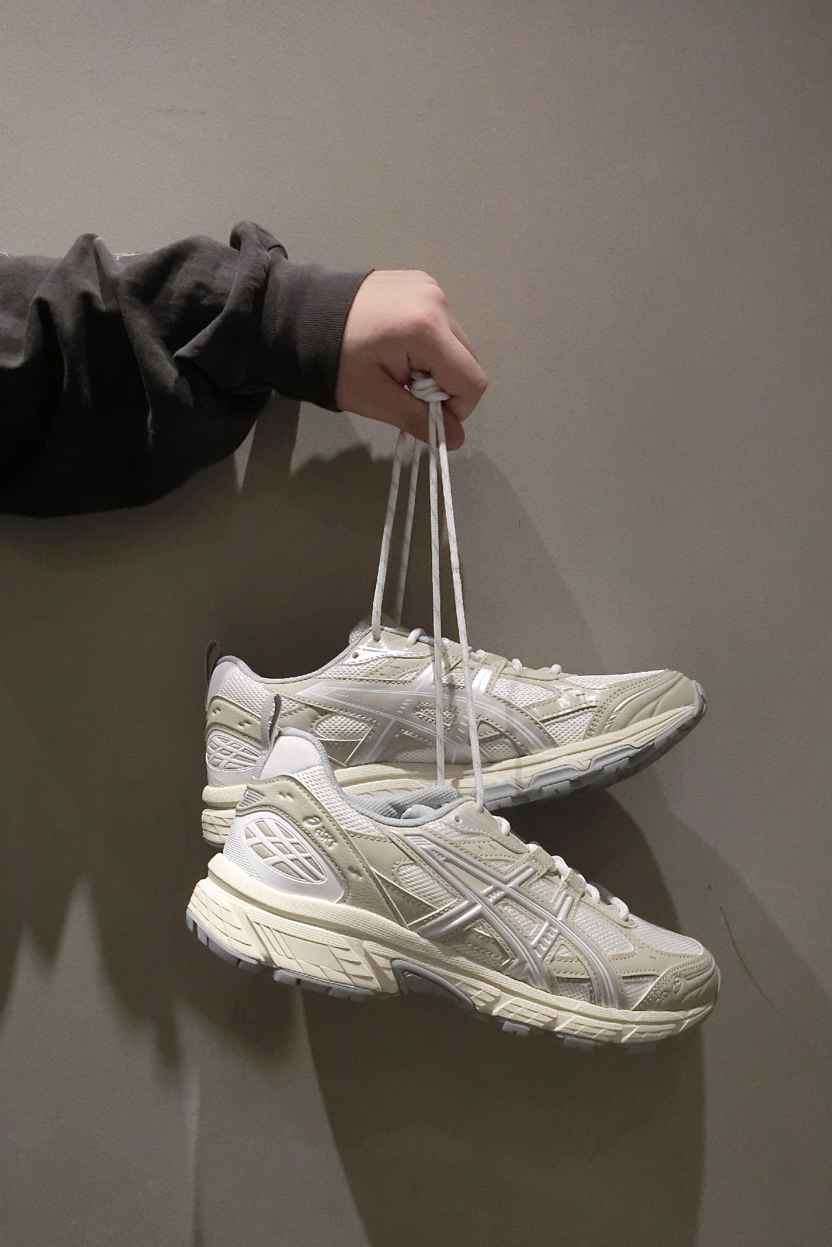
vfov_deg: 53.1
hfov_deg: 36.9
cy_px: 627
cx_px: 449
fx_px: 1248
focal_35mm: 36
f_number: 3.9
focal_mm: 6
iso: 800
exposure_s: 1/125
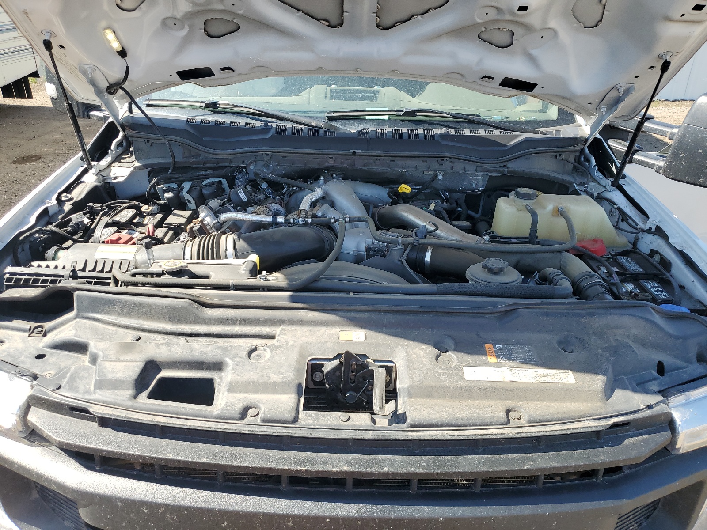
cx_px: 354
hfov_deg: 67.3
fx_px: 531
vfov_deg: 53.1
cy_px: 265
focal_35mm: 26
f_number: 1.5
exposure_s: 1/1000
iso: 50
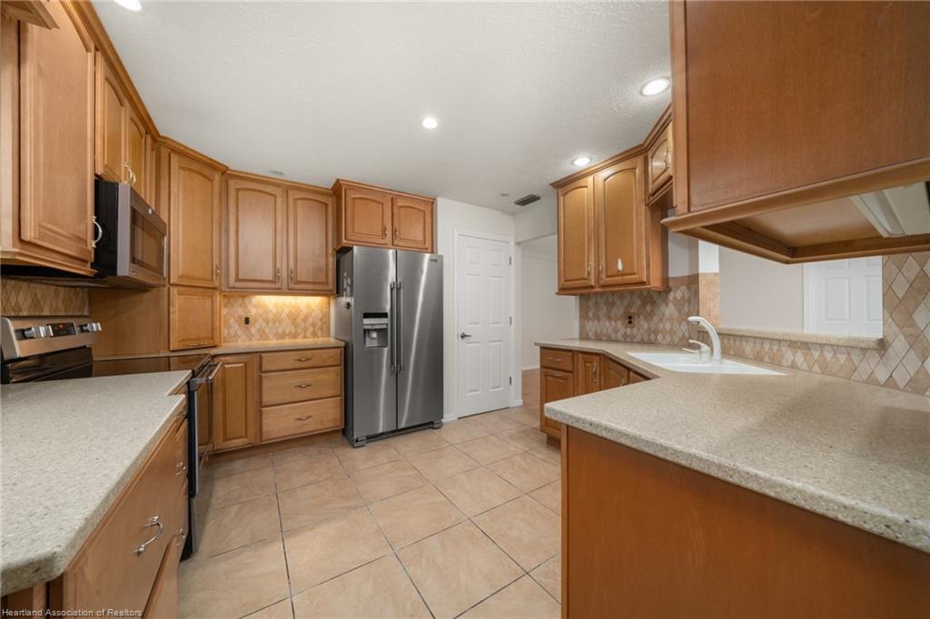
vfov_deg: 90.0
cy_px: 310
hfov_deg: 112.6
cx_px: 465
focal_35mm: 12
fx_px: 310
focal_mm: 12
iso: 400
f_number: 11
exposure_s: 1/2.5
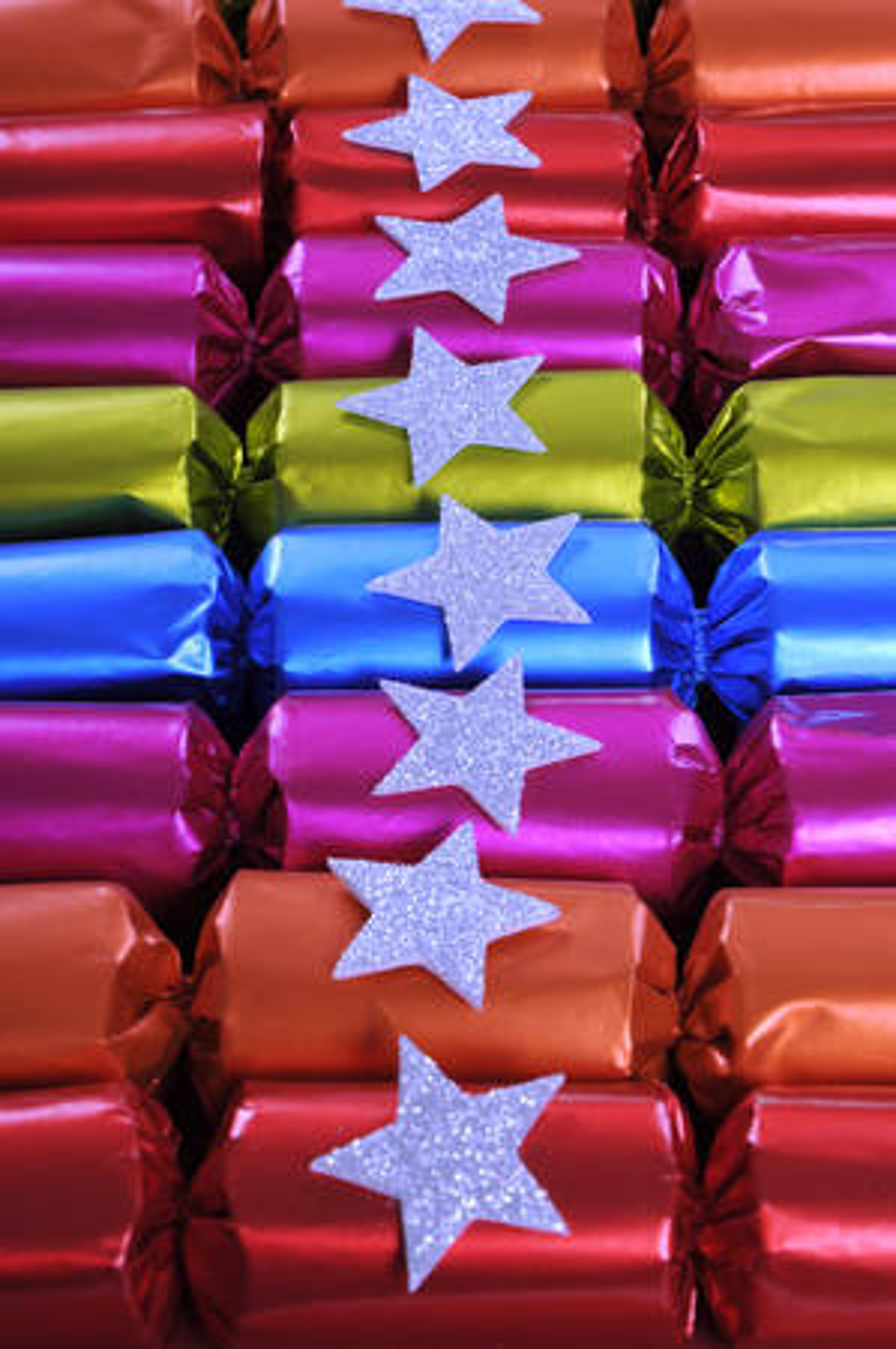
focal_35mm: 112
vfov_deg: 18.2
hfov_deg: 12.2
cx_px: 448
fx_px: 4209
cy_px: 674
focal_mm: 75
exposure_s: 1/125
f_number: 11
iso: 100
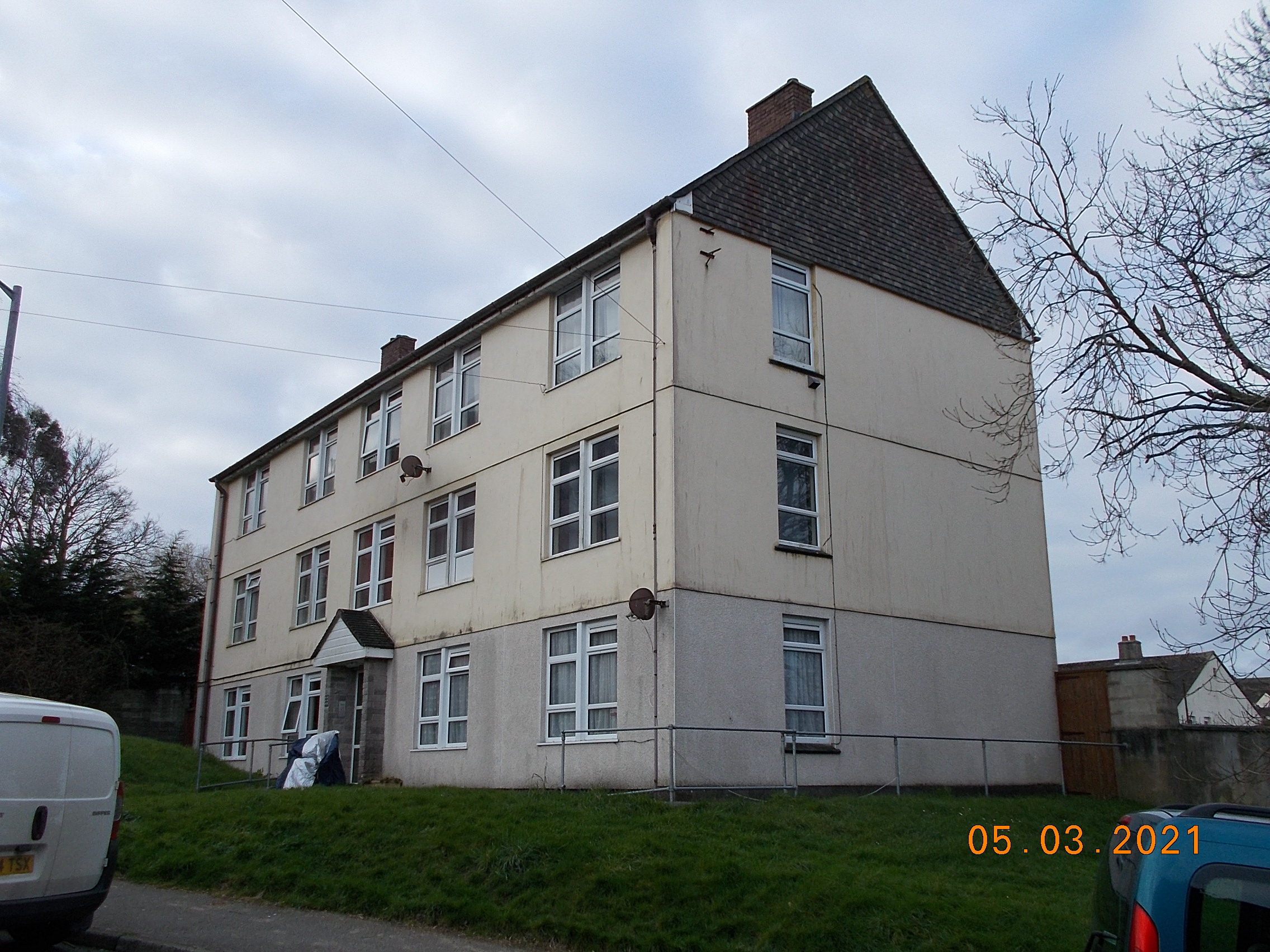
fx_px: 1247
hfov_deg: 54.0
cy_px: 476
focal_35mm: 34
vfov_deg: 41.8
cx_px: 635
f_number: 3.6
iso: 80
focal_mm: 6
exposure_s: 1/250
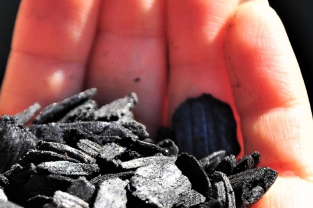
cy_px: 183
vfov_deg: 4.3
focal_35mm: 321
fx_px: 2788
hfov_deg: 6.4
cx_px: 91
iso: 250
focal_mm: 105
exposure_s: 1/640
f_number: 5.6
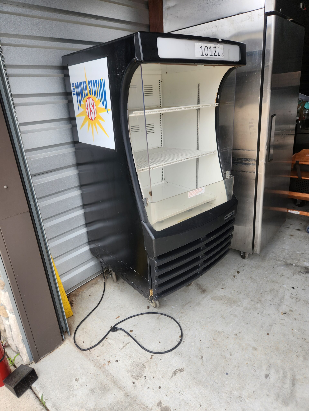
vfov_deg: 73.9
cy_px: 206
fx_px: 274
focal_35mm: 23
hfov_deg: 58.9
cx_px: 154
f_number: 1.8
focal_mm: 5.4
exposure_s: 1/289
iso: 20
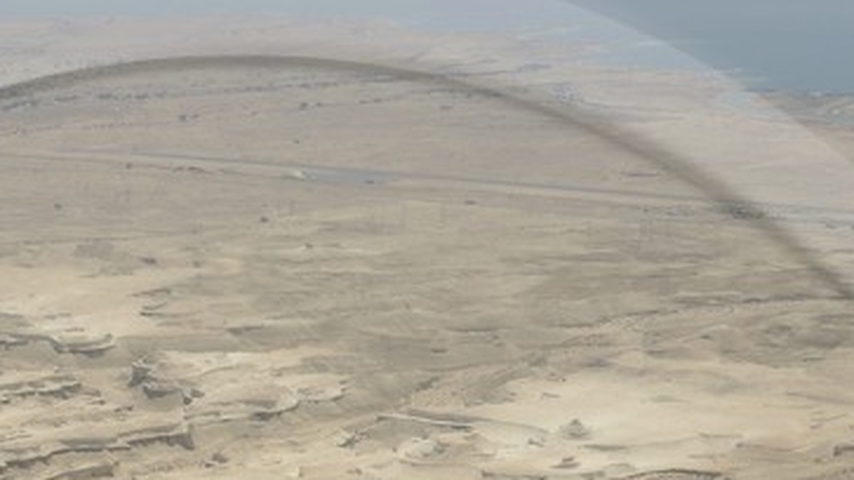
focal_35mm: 143
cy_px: 925
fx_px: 3237
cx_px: 242
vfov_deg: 8.1
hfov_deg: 15.0
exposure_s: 1/250
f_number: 11
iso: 100
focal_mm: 31
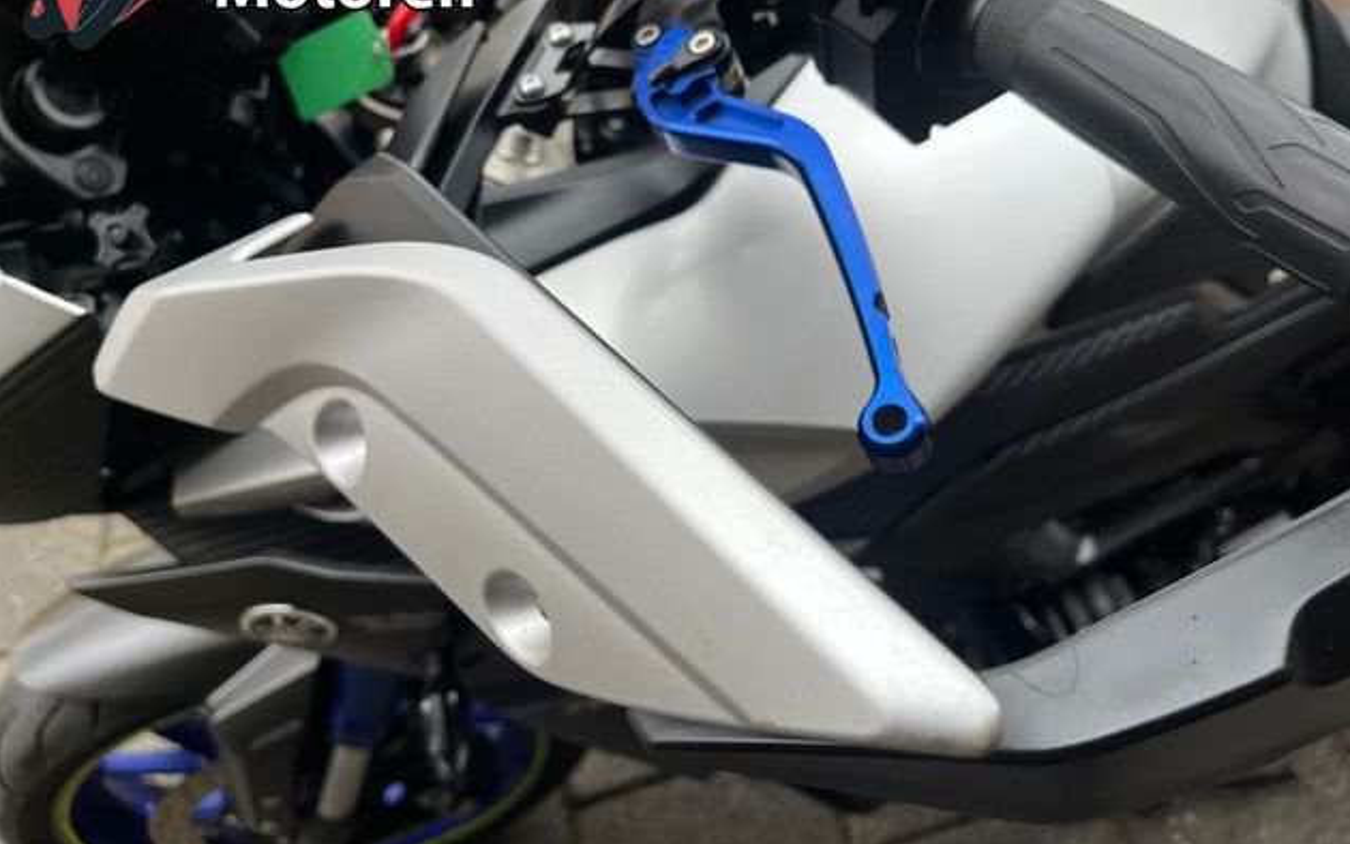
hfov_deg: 66.5
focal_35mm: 28
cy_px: 338
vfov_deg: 44.3
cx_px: 681
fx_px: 1030
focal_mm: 5.1
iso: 125
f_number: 1.6
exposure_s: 1/121
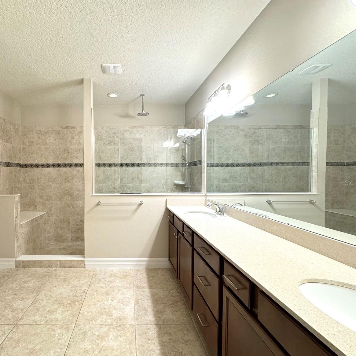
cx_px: 129
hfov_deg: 82.1
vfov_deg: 84.0
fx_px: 198
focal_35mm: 17
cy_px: 182
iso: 200
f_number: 2.2
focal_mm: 2.22
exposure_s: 1/60
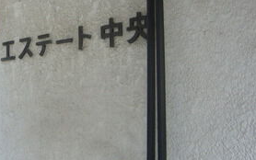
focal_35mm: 64
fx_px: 447
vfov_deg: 20.3
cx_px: 50
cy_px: 51
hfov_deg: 31.1
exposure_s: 1/25
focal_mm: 4.6
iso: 80
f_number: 2.8
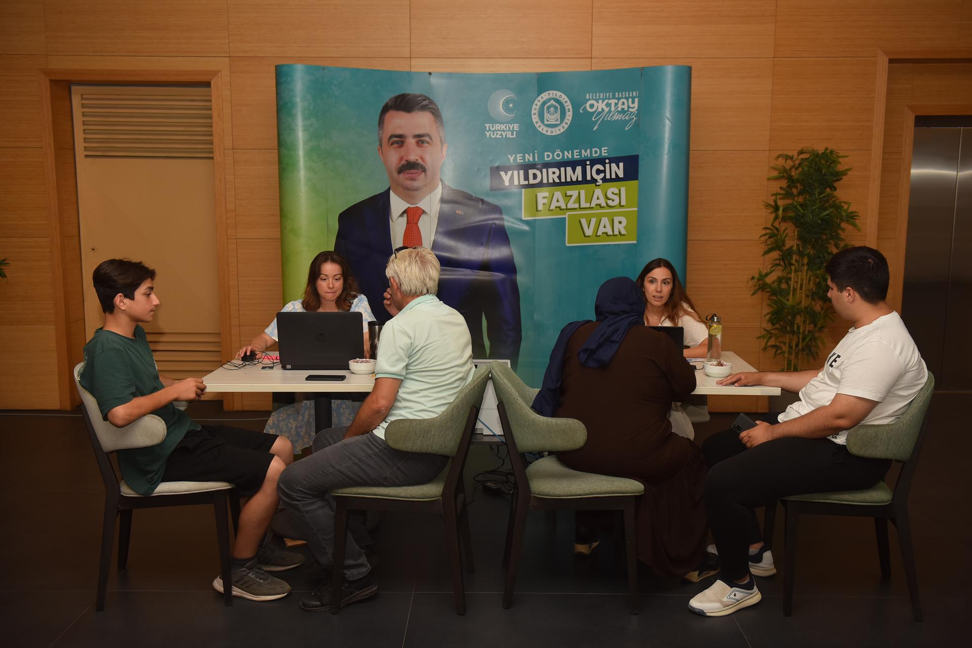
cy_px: 324
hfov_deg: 54.4
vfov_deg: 37.9
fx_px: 945
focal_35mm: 35
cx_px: 486
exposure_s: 1/250
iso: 400
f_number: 3.5
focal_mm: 35
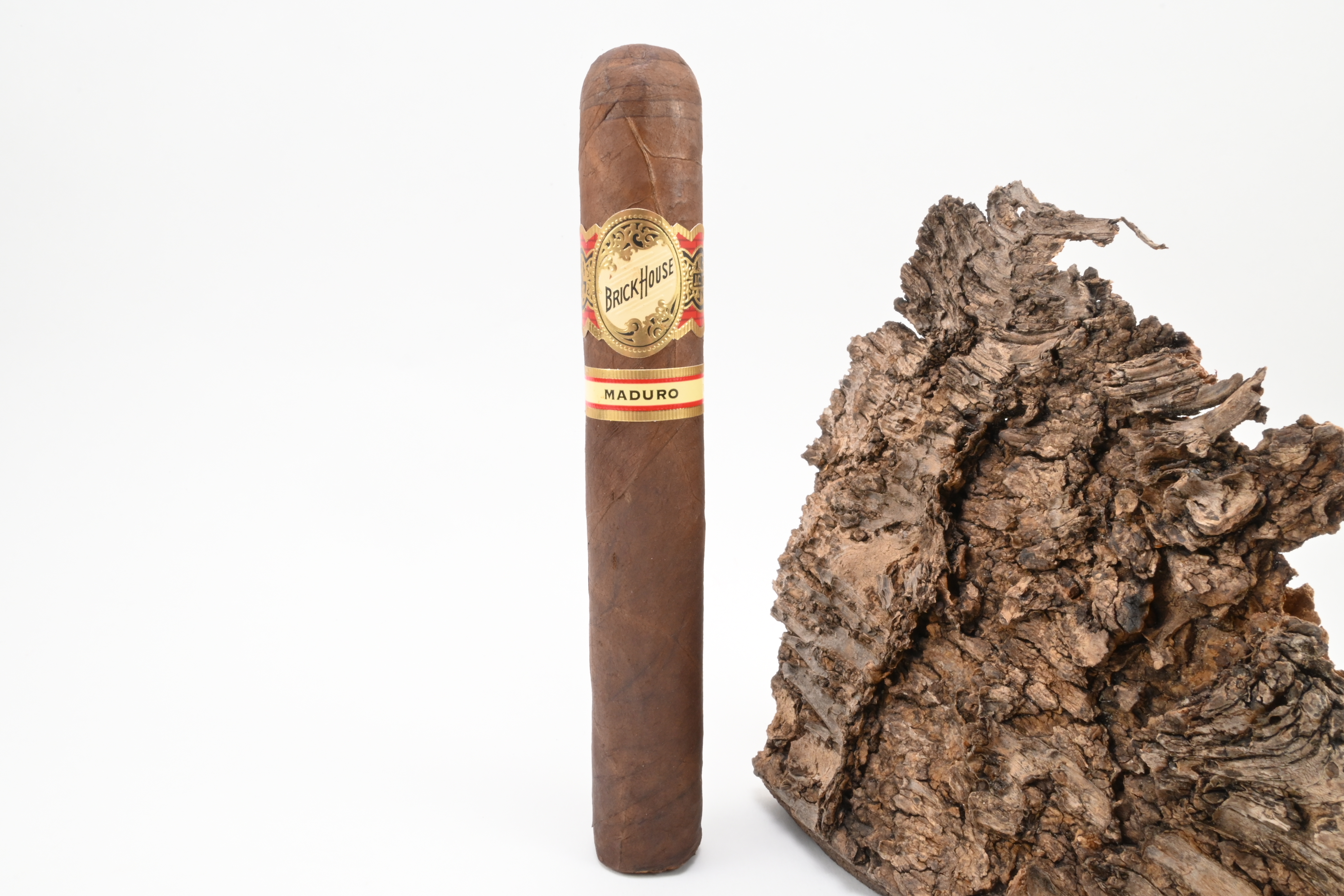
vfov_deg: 43.6
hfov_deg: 61.9
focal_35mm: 30
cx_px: 672
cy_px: 448
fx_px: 1120
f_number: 22
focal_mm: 20
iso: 640
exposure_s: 1/15
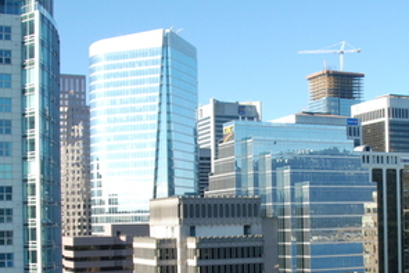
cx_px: 258
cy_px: 216
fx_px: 727
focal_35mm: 64
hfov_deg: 31.3
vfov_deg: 21.0
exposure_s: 1/100
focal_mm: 18
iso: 400
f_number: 5
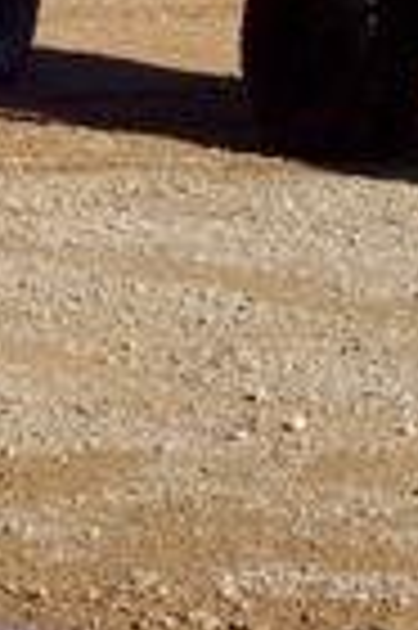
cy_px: -11
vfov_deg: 7.9
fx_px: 4504
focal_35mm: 258
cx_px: 72
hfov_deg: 5.3
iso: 80
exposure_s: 1/543
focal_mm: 14.3
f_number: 7.6
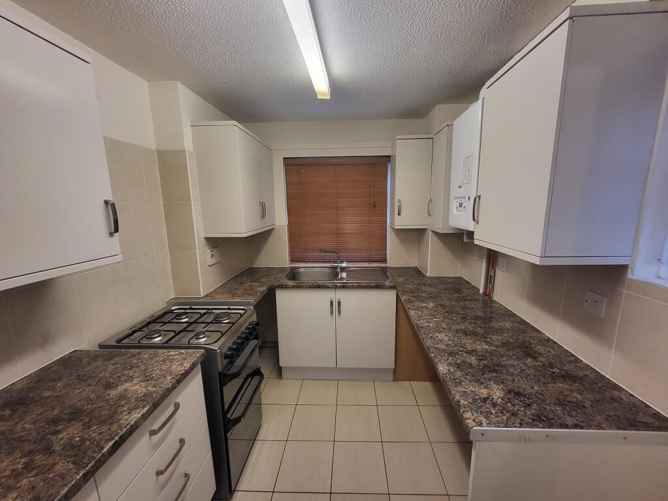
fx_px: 251
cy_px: 250
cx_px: 334
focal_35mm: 13
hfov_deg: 106.2
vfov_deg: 89.9
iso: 160
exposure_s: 1/50
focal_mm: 1.74
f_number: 2.2
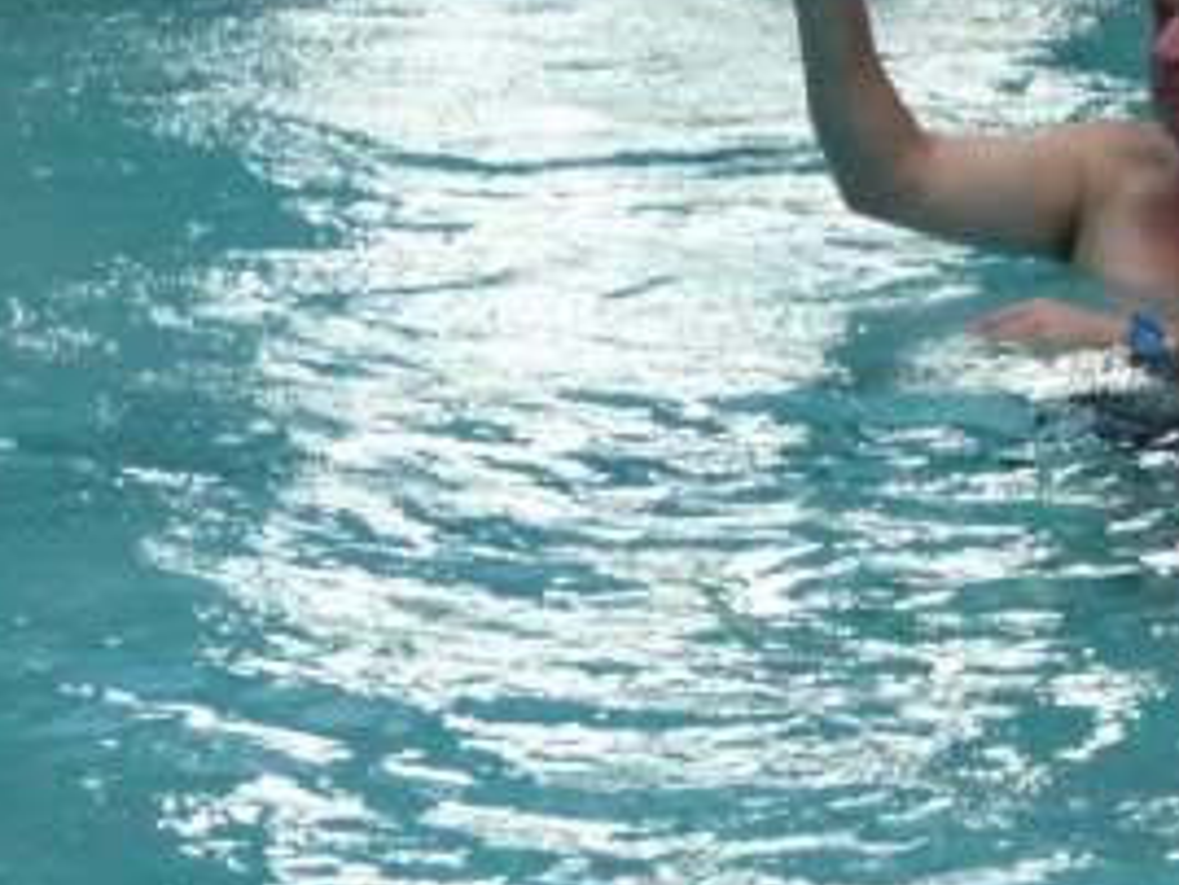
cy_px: 701
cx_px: 1455
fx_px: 7292
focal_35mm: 214
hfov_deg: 9.1
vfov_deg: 6.9
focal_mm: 12.2
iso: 400
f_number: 4.6
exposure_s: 1/160
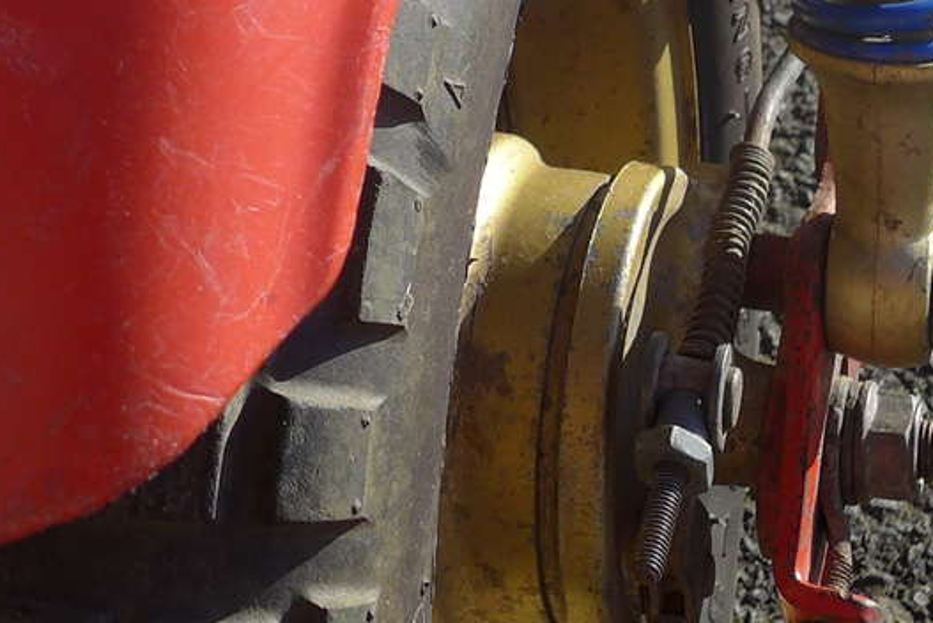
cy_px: -546
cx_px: 333
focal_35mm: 91
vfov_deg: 13.3
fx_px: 2360
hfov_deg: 22.3
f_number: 2.8
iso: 80
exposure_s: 1/1000
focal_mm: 4.7
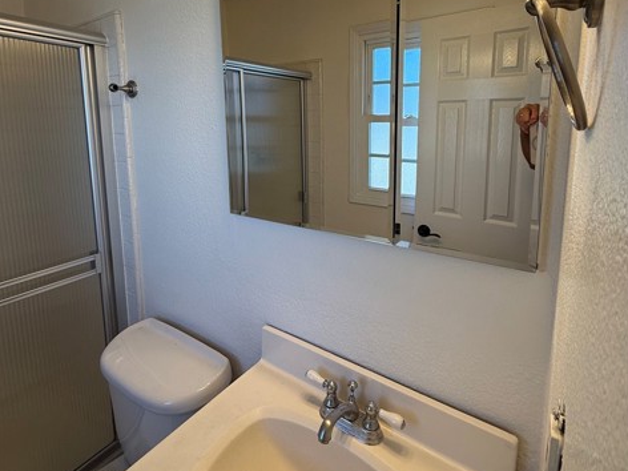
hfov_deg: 84.7
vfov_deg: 67.4
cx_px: 315
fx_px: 345
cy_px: 172
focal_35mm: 19
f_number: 2.2
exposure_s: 1/144
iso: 64
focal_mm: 2.22
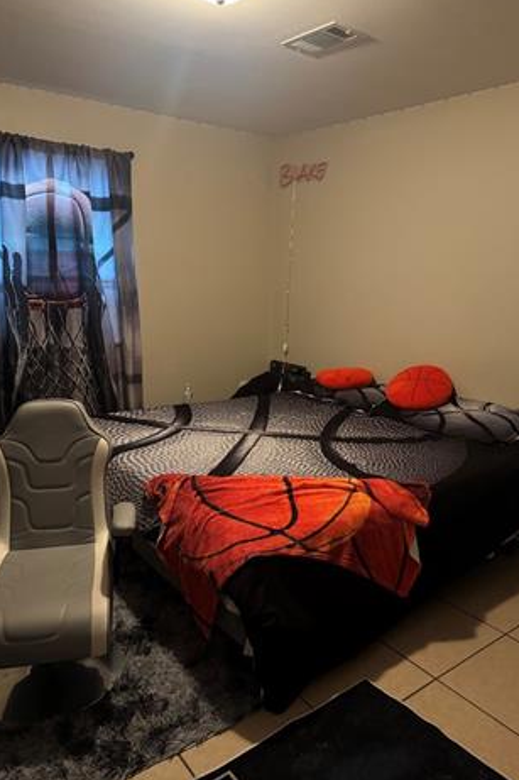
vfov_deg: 69.4
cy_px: 387
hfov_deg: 49.4
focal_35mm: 26
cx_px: 296
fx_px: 563
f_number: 1.78
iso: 1000
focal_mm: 6.76
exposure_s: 1/30
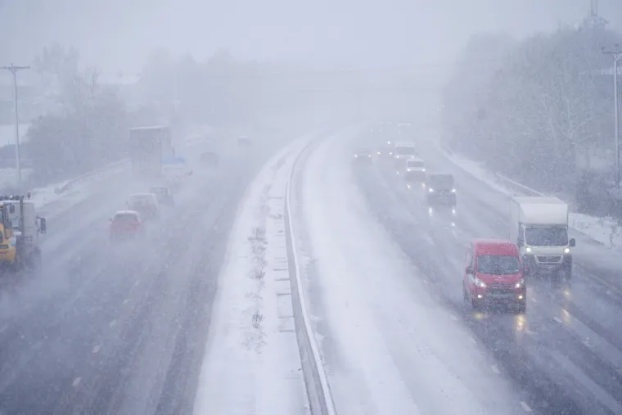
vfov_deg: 8.6
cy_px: 208
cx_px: 311
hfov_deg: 12.8
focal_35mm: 160
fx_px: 2765
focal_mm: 160
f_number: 5
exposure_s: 1/160
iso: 100
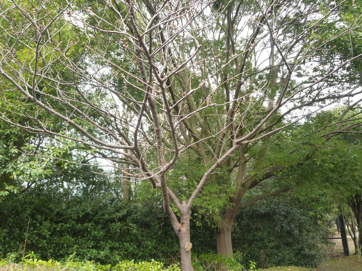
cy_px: 136
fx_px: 303
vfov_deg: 48.2
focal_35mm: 29
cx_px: 181
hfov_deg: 61.7
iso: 125
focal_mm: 5.2
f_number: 3
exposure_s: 1/125
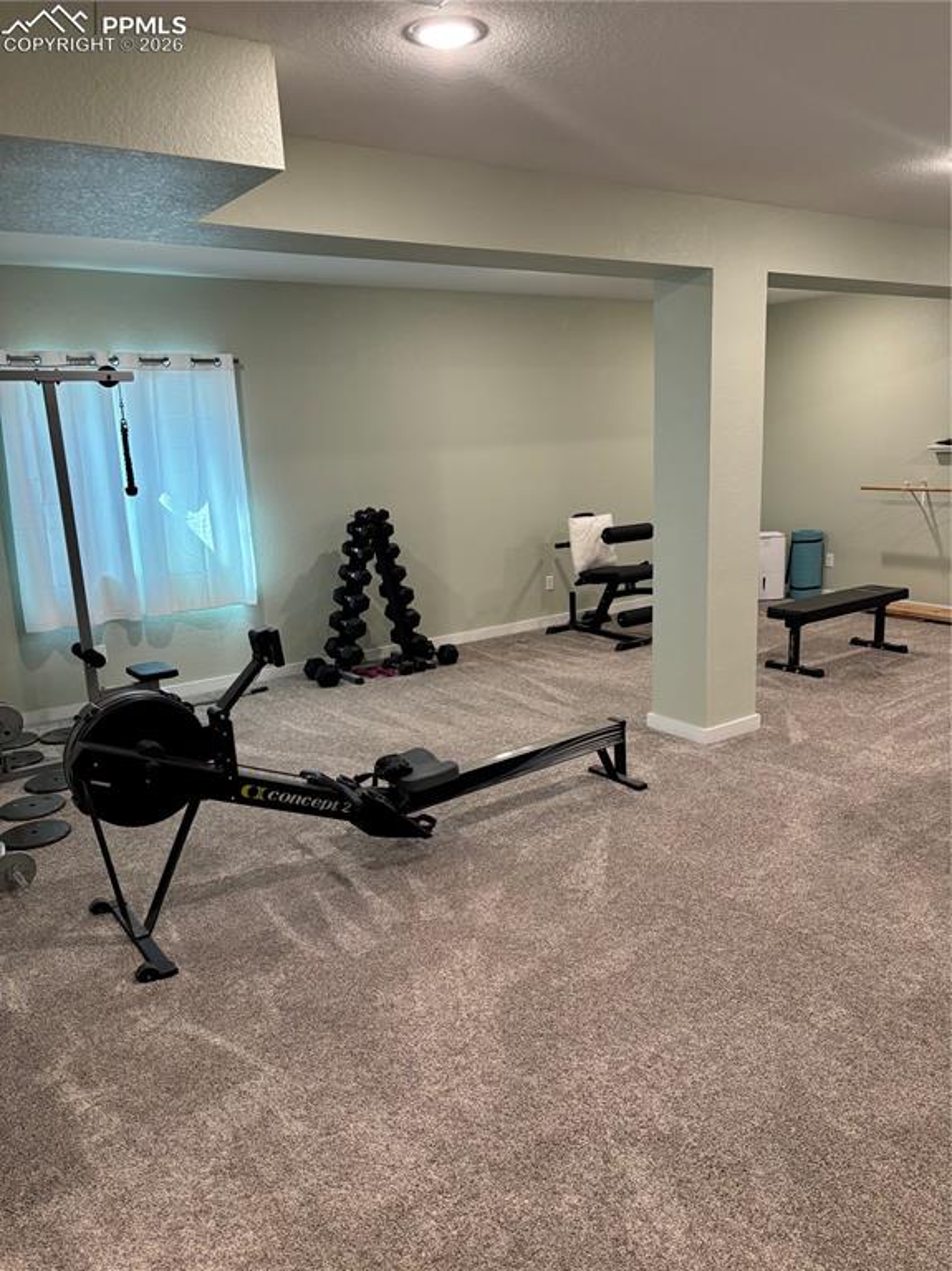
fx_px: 954
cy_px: 636
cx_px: 476
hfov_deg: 53.0
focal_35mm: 26
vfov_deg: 67.3
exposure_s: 1/60
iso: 200
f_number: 1.6
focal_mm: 5.96
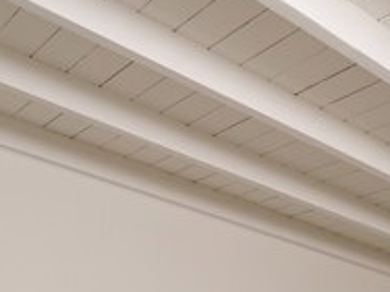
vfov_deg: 21.8
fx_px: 668
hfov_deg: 28.2
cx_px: 475
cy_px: 398
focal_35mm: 59
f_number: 11
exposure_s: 1/125
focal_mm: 18.1
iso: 400
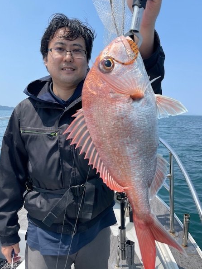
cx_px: 101
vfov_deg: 63.4
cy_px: 141
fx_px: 218
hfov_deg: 49.8
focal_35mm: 28
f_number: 1.6
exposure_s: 1/2257
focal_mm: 4.2
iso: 32
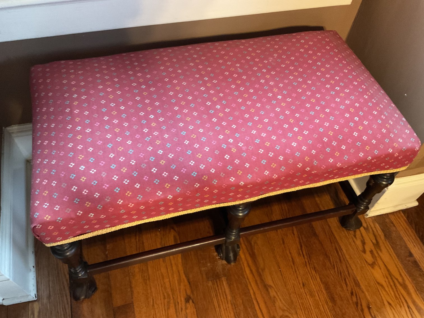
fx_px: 355
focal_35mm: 29
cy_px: 159
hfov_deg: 61.7
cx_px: 212
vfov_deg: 48.2
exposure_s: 1/30
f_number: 1.8
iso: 400
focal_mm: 3
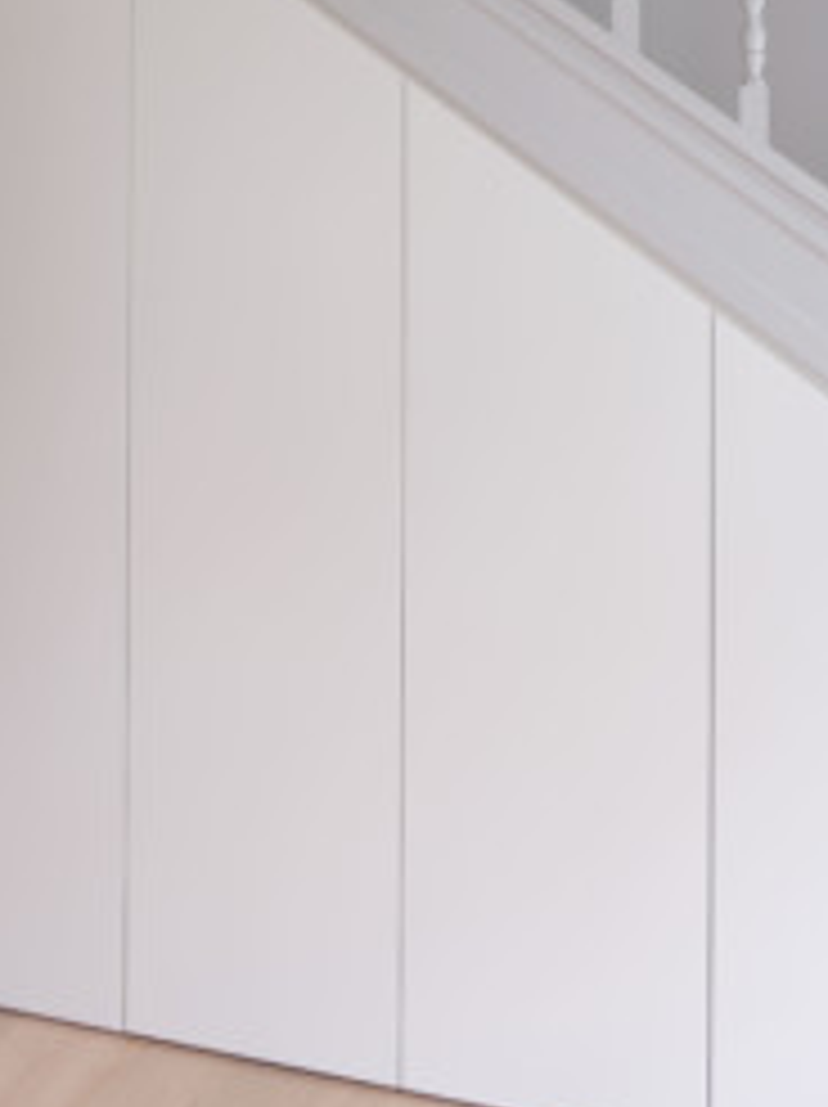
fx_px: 1342
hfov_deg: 34.2
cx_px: 326
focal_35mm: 42
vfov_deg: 43.2
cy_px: 261
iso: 200
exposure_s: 1/30
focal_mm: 18
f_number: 2.8
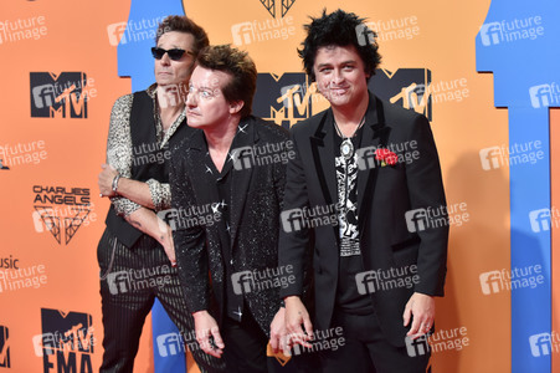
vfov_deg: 17.0
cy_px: 186
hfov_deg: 25.4
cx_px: 280
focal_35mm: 80
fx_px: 1243
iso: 2500
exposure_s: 1/320
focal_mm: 80
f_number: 3.5
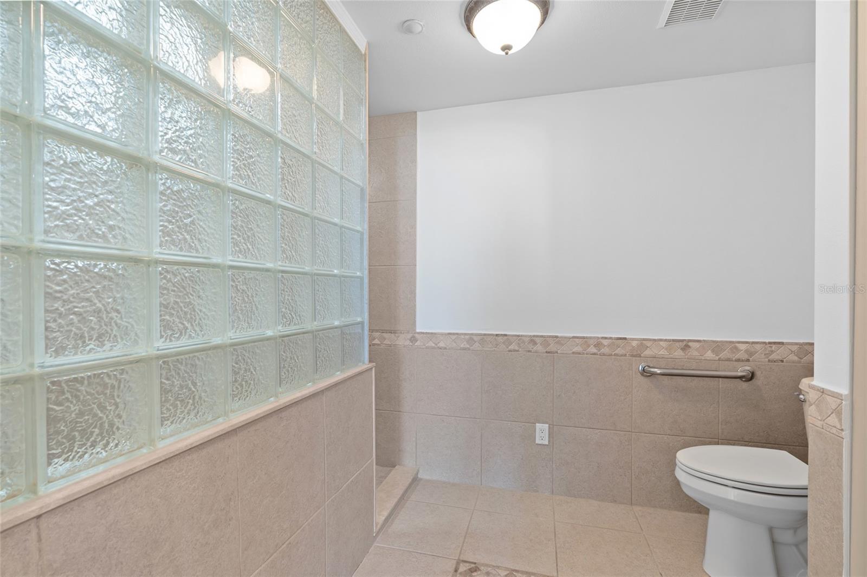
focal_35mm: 16
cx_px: 434
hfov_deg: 96.7
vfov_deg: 73.7
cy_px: 288
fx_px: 385
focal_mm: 16
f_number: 9
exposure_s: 2.5
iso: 250
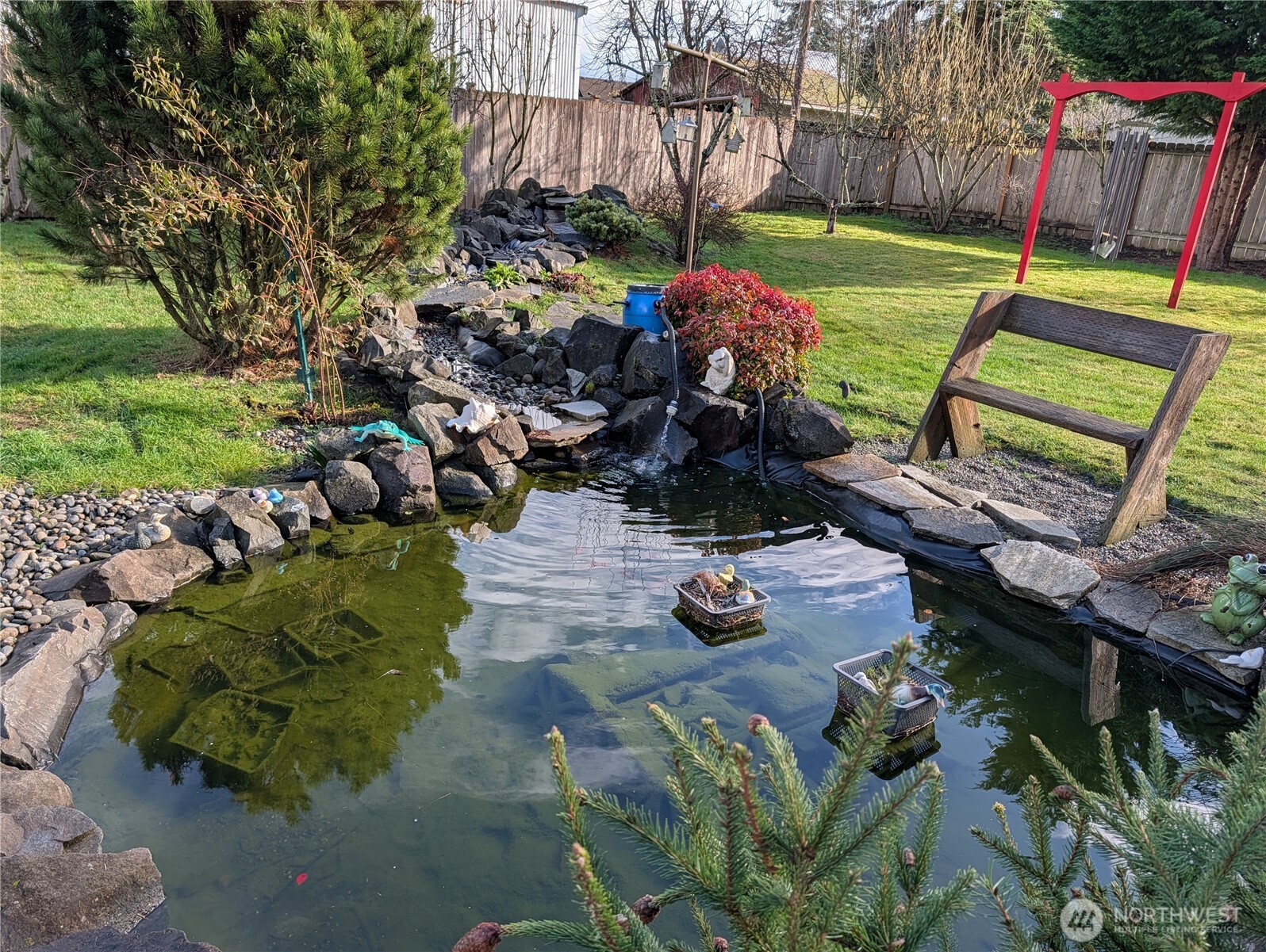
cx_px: 633
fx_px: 879
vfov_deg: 56.9
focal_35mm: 24
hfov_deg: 71.5
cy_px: 476
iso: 19
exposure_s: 1/340
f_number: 1.68
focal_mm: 6.9
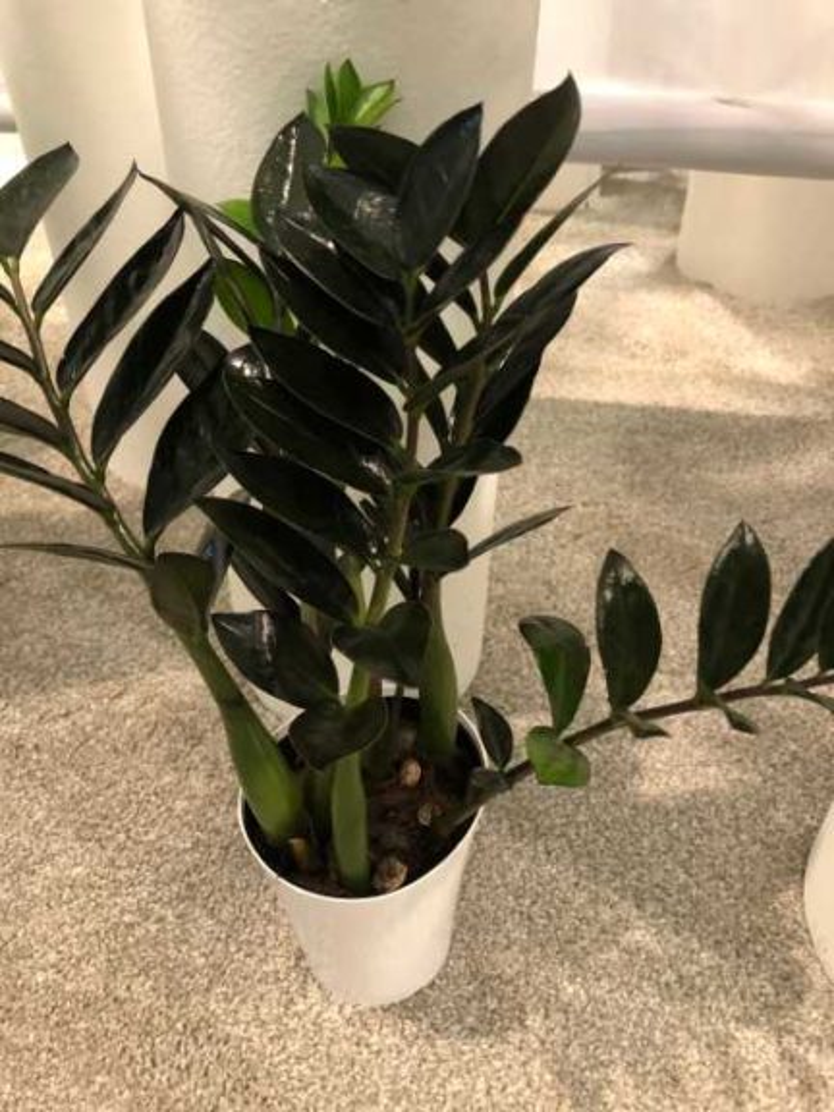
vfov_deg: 63.4
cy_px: 556
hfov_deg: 49.7
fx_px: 899
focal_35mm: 28
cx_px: 417
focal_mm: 3.99
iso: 100
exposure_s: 1/9
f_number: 1.8
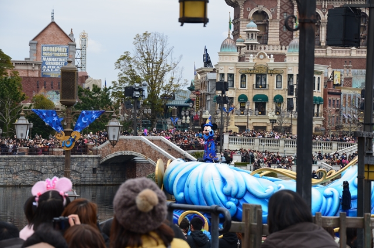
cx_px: 187
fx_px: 1633
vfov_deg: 8.7
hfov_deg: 13.1
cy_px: 124
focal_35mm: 158
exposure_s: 1/125
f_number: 11
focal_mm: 105
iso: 200
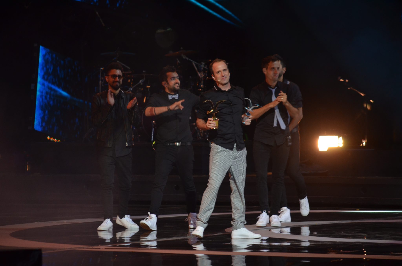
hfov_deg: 7.9
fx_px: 2925
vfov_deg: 5.2
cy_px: 133
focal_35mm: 262
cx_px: 201
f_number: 5.3
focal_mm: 175
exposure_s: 1/125
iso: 800
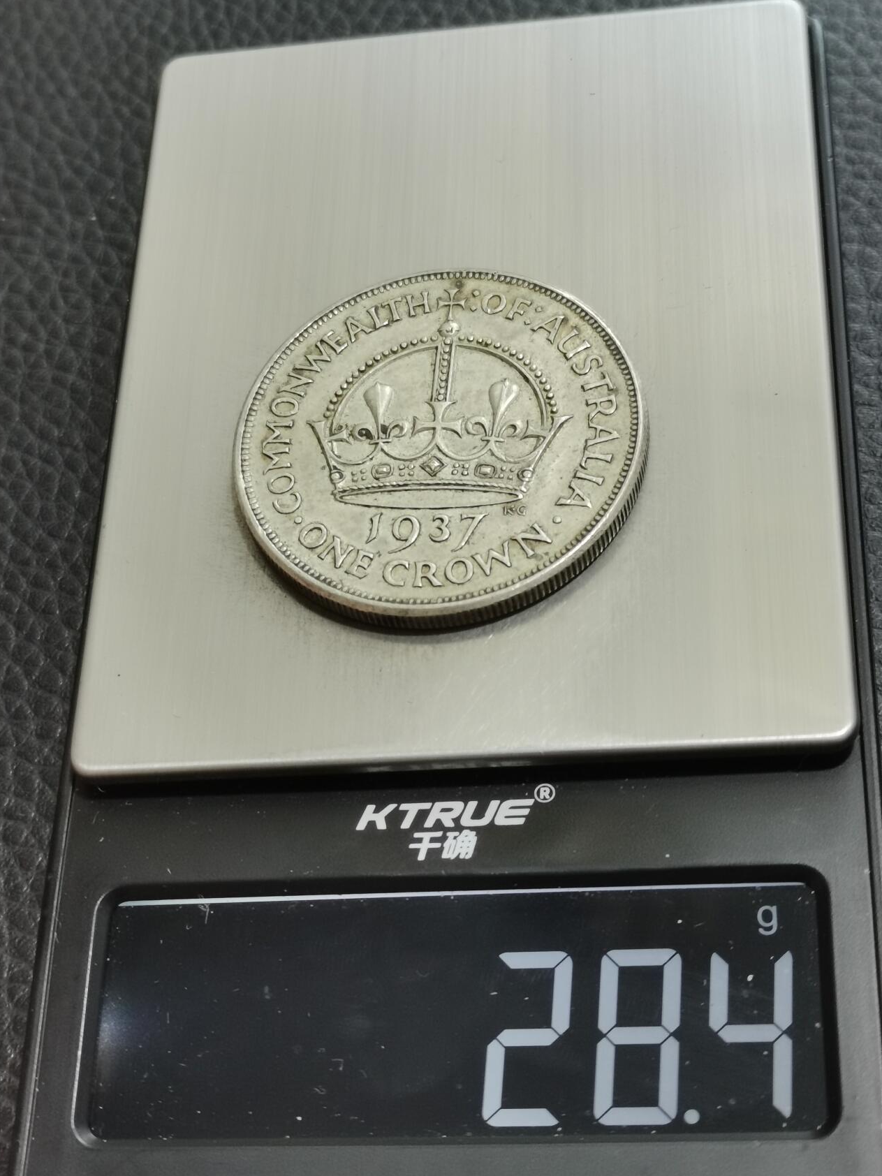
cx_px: 430
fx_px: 2106
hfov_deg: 23.6
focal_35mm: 62
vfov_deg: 31.2
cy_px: 559
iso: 125
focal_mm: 5.58
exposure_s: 1/120
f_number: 1.8
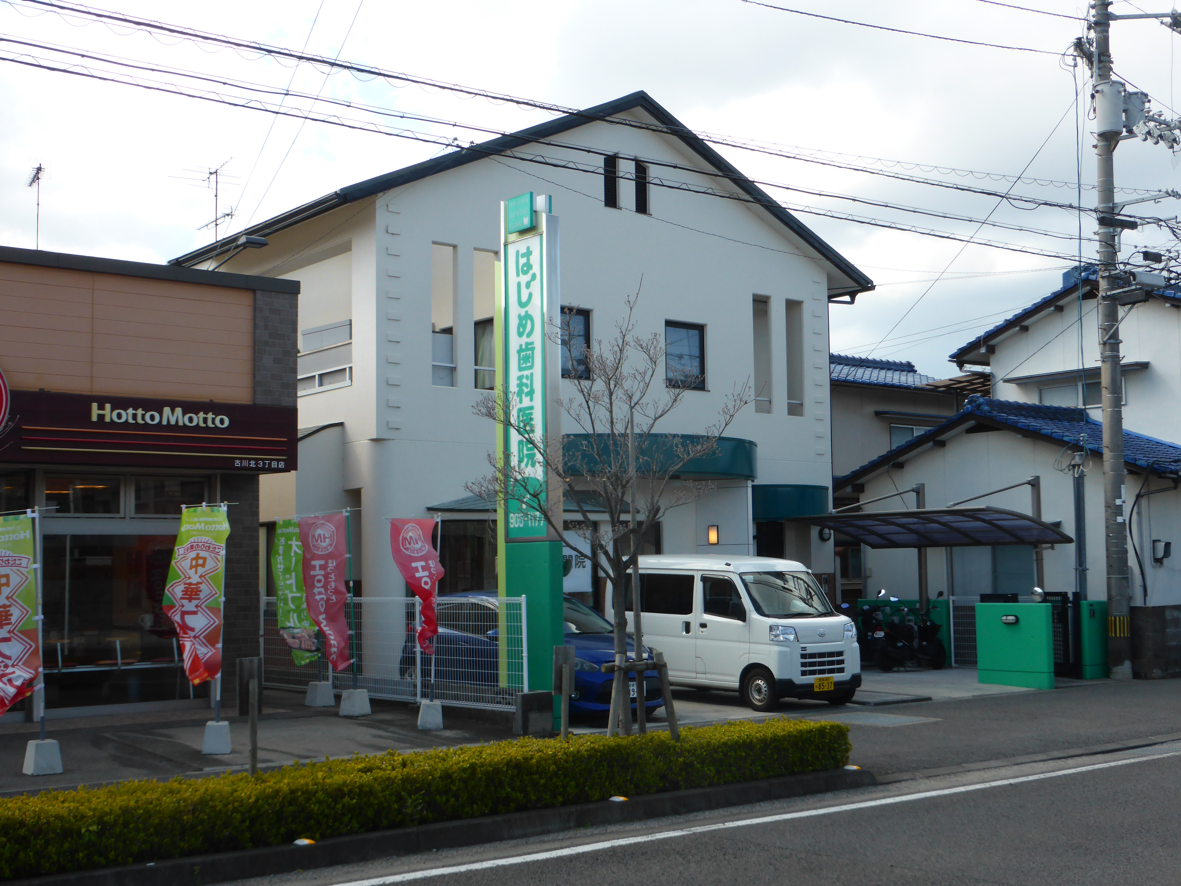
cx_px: 590
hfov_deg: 43.9
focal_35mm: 43
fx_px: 1467
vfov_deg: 33.6
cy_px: 443
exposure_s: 1/400
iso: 100
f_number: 3.9
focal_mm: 7.4
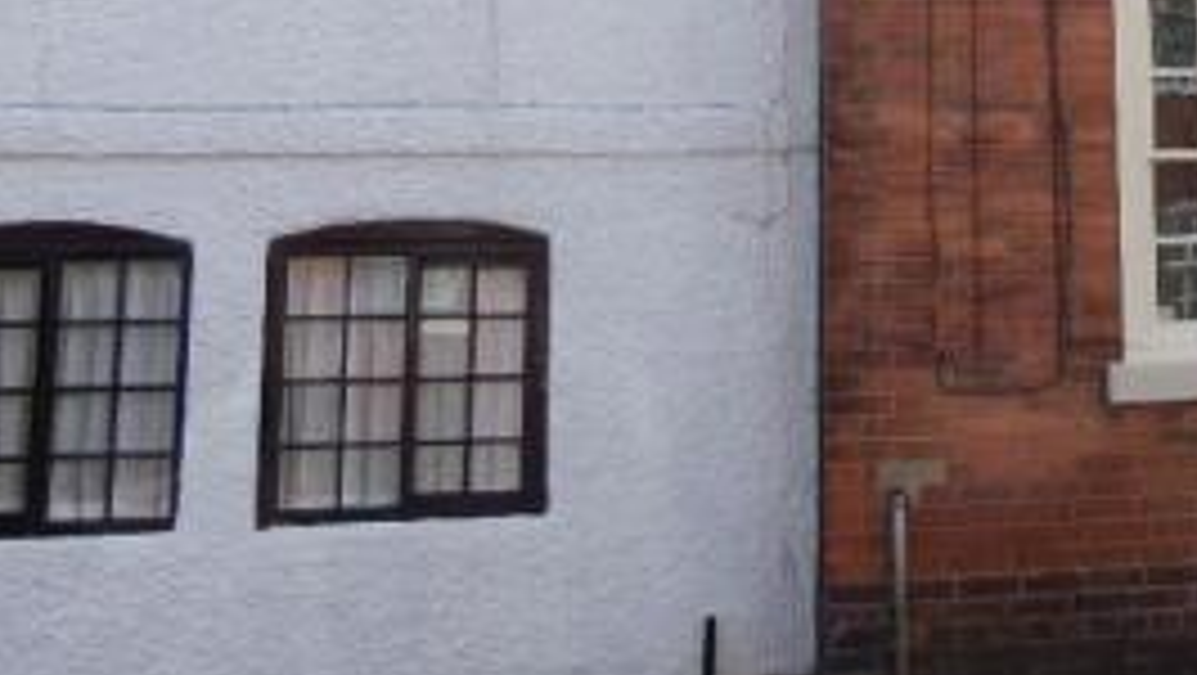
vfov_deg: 20.2
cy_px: -70
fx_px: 1810
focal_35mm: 57
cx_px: 1082
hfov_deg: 34.5
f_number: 3.2
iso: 80
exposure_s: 1/350
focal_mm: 4
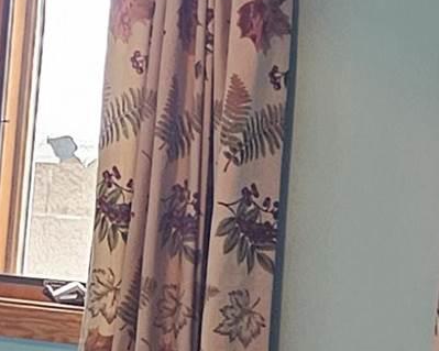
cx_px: 122
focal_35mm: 173
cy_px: 282
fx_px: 2247
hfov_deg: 11.1
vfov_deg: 8.9
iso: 200
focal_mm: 5.4
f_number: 1.8
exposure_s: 1/120
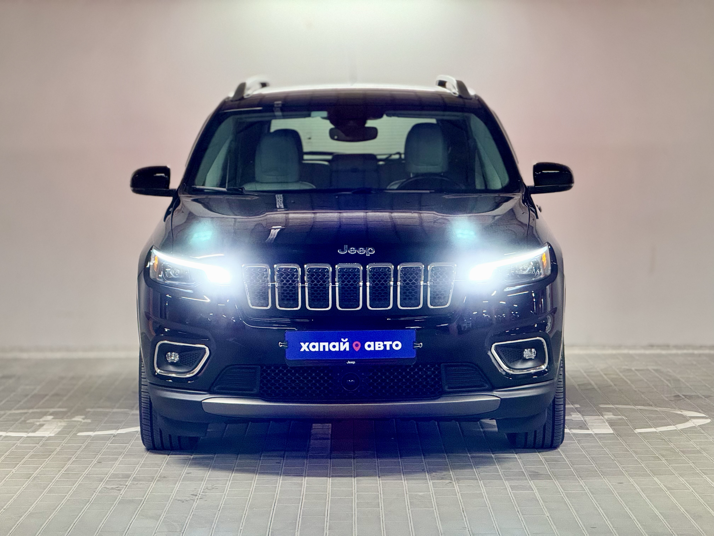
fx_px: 2475
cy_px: 268
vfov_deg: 12.3
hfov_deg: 16.4
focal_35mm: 120
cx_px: 357
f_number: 2.8
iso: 320
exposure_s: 1/56
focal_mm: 15.66
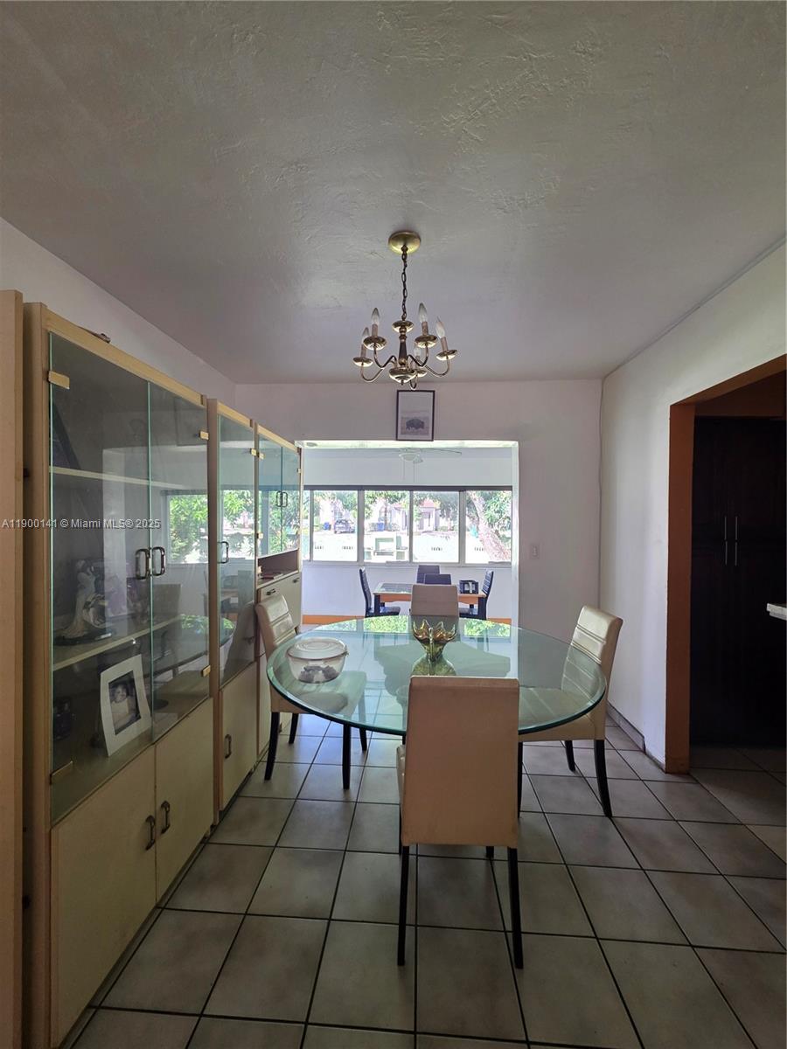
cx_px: 394
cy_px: 524
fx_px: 394
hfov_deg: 89.9
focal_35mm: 13
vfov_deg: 106.2
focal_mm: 2.2
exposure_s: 1/60
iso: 200
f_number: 1.9
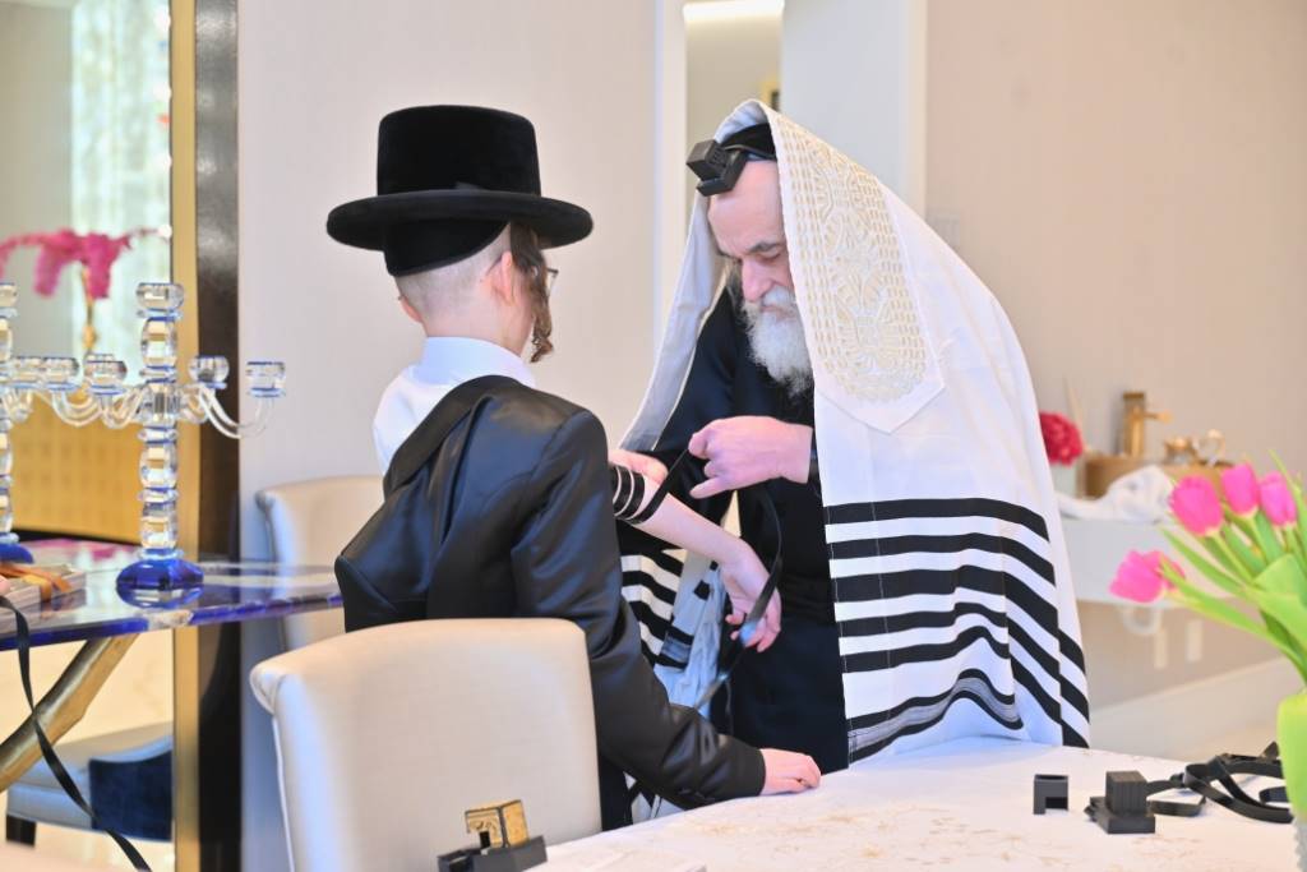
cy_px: 436
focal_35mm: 62
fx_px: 2251
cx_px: 654
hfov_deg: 32.4
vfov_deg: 21.9
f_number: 4
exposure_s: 1/160
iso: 500
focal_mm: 62
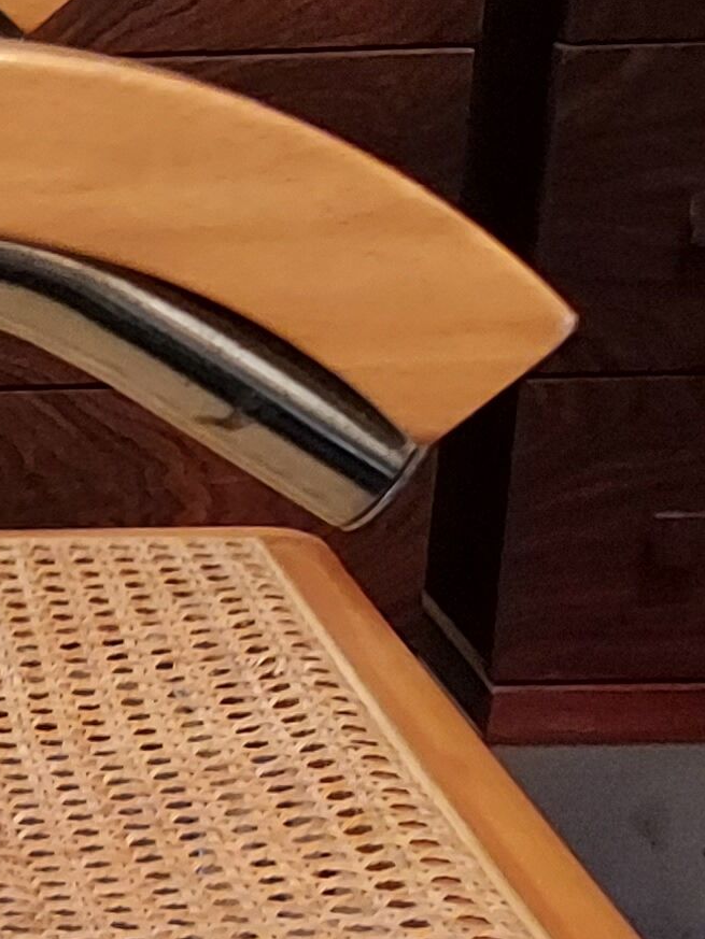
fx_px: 2986
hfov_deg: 12.3
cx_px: -590
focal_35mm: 110
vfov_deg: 17.4
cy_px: 974
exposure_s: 1/33
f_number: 1.8
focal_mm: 4.6
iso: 500
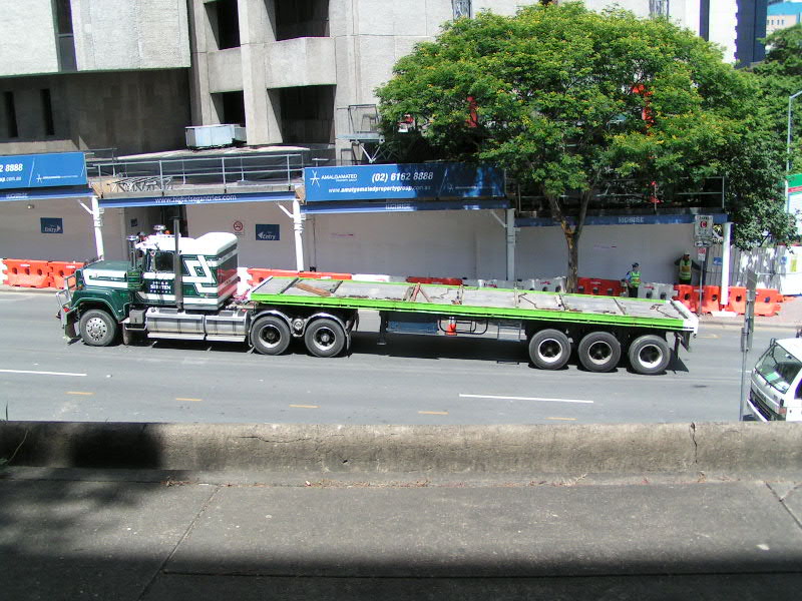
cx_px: 401
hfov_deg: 49.0
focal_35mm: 38
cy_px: 300
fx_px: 880
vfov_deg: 37.7
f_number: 5.6
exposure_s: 1/320
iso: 50
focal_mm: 5.8
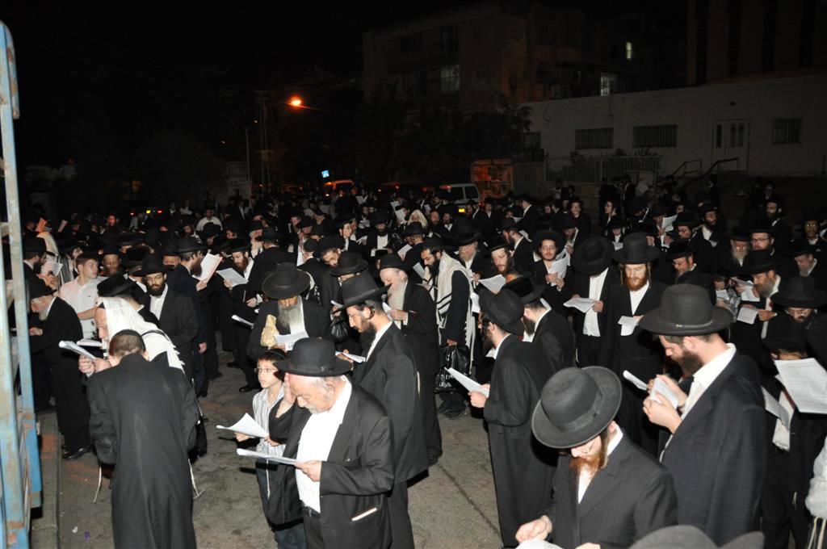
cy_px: 274
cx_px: 414
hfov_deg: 67.4
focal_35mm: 27
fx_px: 619
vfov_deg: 47.8
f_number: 4
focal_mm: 18
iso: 800
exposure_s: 1/60
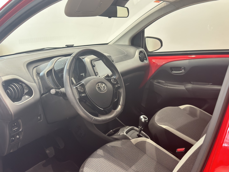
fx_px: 232
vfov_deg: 40.7
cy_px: 86
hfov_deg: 52.6
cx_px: 114
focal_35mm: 35
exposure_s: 1/50
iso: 200
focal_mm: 6.76
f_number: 1.78
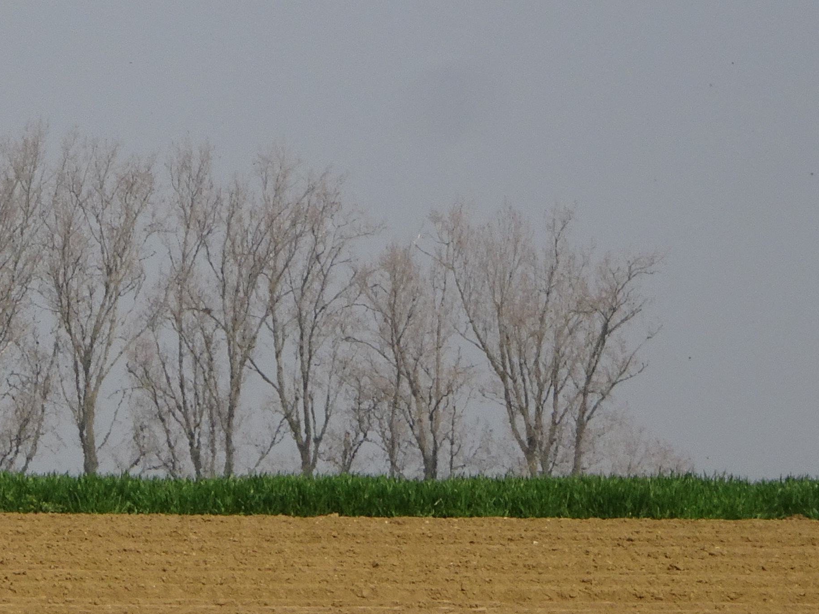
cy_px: 178
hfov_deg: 4.5
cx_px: -103
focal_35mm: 439
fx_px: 10385
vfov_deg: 3.4
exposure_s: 1/500
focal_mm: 27.93
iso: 80
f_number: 5.6
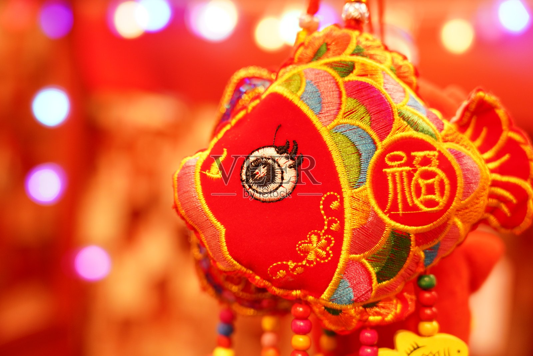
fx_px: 755
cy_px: 178
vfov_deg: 26.5
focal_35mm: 51
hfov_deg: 38.9
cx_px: 266
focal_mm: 51
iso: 1000
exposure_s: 1/40
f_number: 4
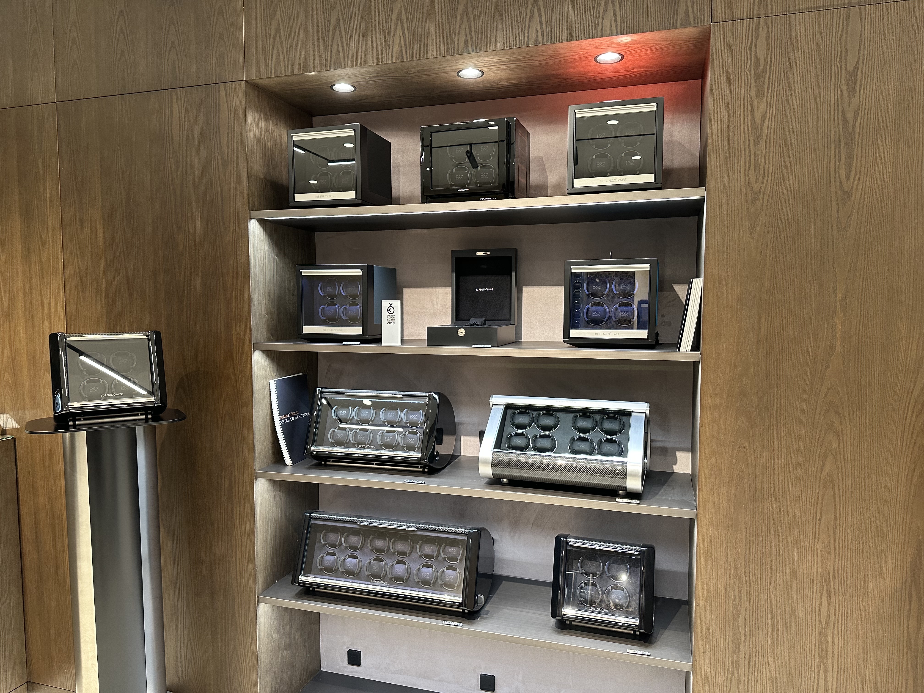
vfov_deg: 56.8
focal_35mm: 24
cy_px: 346
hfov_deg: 71.6
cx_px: 462
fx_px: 641
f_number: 1.78
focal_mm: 6.86
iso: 200
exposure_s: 1/60
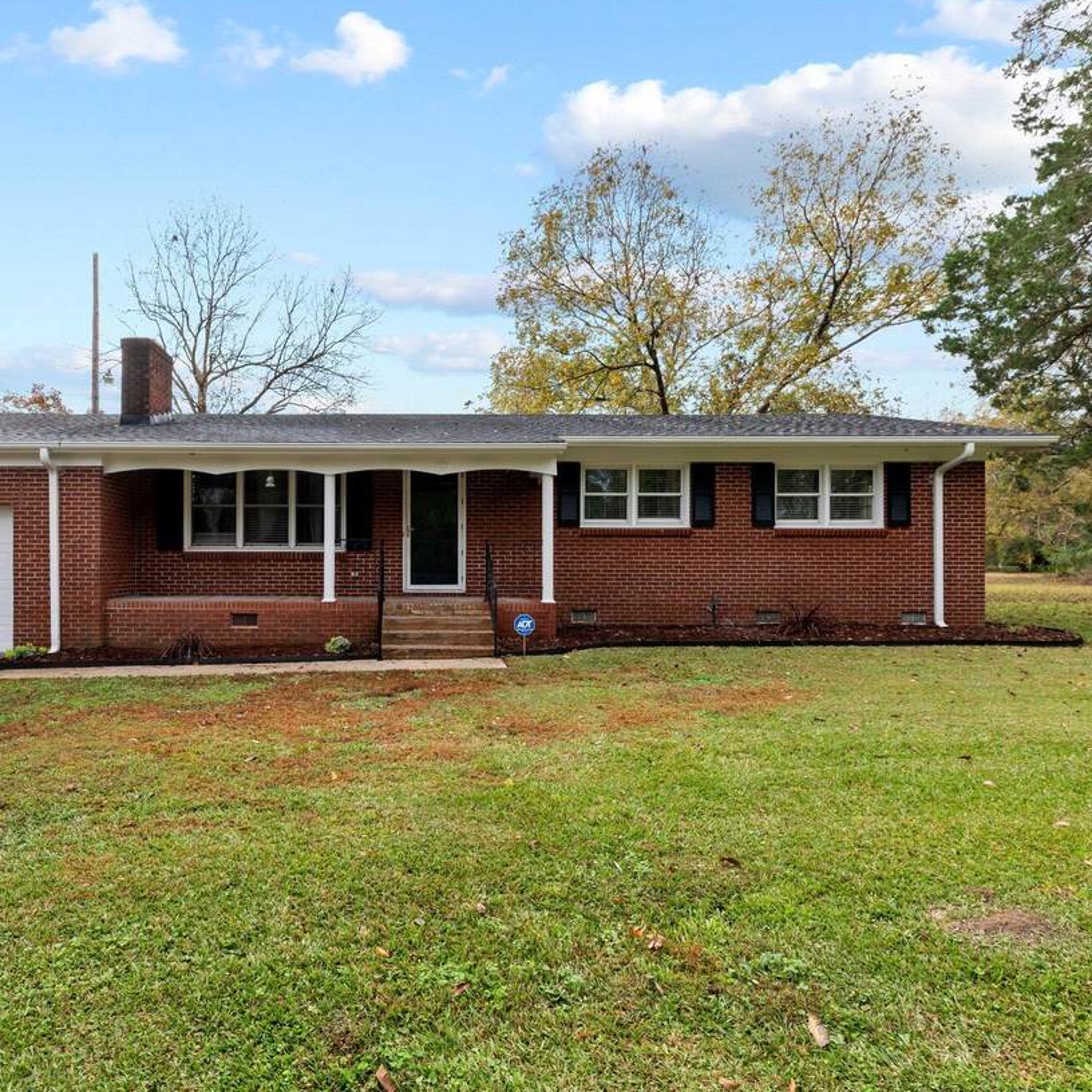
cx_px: 407
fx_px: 714
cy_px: 553
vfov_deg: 74.8
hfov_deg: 73.5
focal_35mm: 20
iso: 400
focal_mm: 15
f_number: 9
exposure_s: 1/200
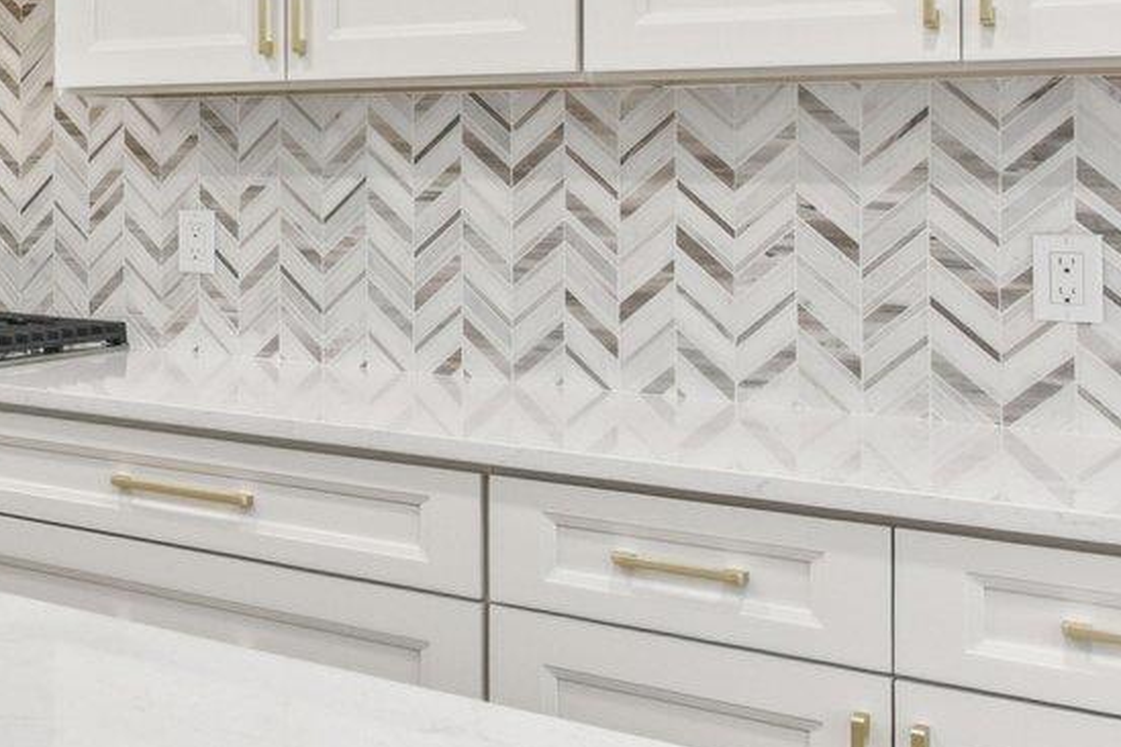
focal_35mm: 56
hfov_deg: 27.6
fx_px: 1744
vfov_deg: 23.6
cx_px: -443
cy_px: 98
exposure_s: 1/25
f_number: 8
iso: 400
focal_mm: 15
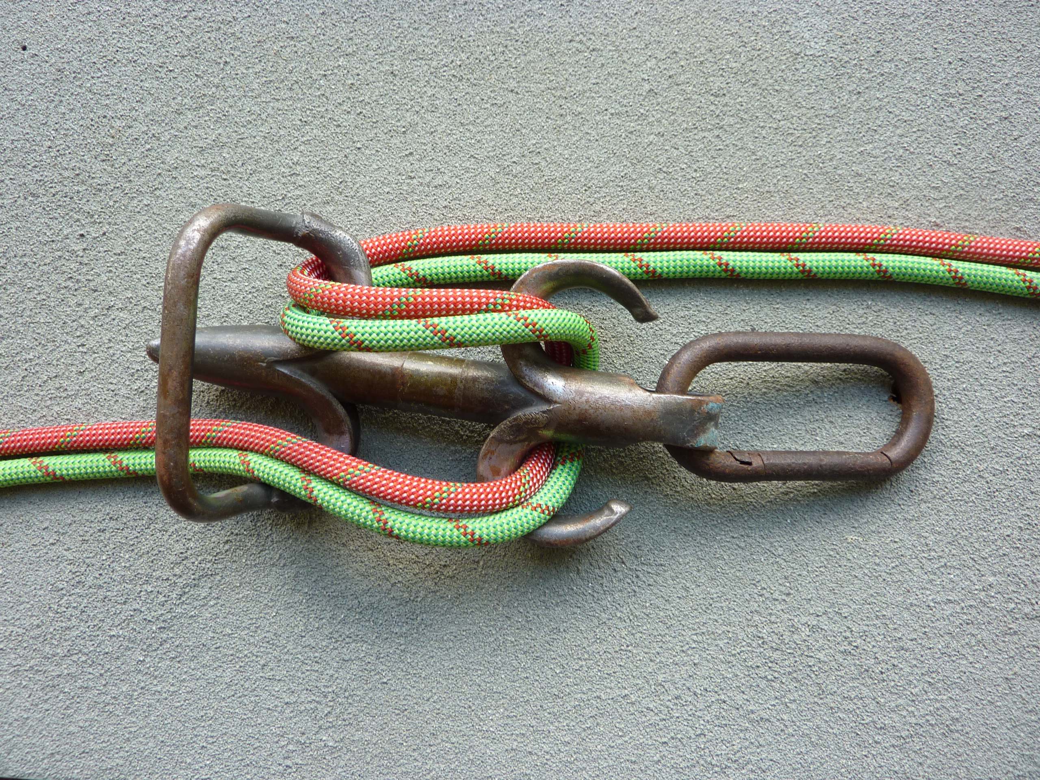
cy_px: 390
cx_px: 520
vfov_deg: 54.9
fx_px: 751
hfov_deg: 69.4
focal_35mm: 25
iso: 80
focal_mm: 4.1
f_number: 3.3
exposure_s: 1/40
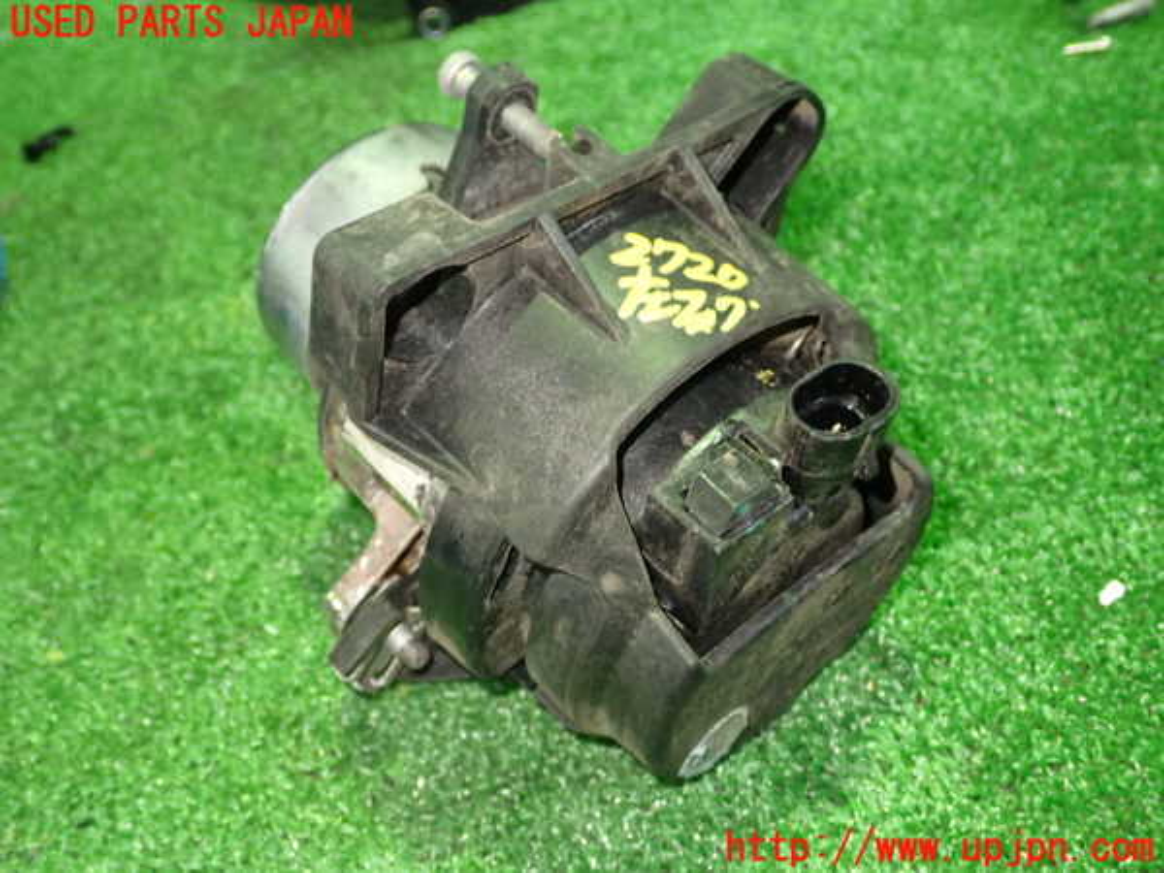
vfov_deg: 35.1
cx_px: 582
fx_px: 1379
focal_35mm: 41
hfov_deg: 45.8
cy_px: 436
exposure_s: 1/25
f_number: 2.8
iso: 800
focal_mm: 7.31
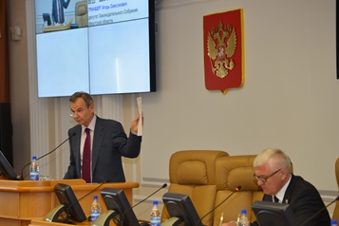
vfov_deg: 9.7
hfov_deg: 14.5
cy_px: 125
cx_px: 142
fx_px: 1328
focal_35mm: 141
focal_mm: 120
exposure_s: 1/60
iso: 400
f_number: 4
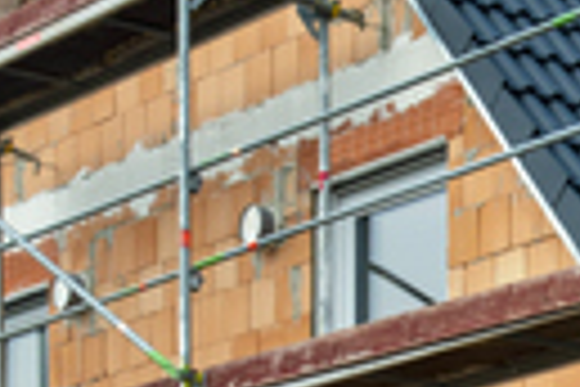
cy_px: 457
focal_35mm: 197
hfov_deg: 10.2
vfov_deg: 6.9
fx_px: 3174
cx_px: 764
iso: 200
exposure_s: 1/320
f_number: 11
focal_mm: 35
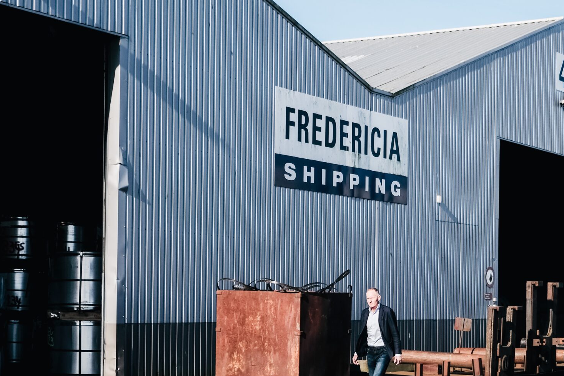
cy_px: 291
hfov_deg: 24.6
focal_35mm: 82
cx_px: 393
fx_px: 1285
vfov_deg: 16.5
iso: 200
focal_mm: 31.5
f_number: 3.6
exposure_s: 1/3000
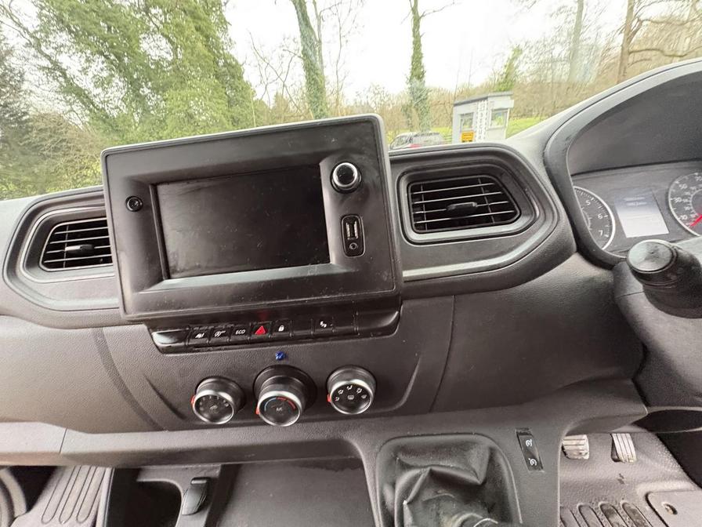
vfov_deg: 85.7
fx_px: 284
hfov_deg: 102.1
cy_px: 264
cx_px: 351
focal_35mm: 14
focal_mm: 2.22
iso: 800
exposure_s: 1/58
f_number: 2.2
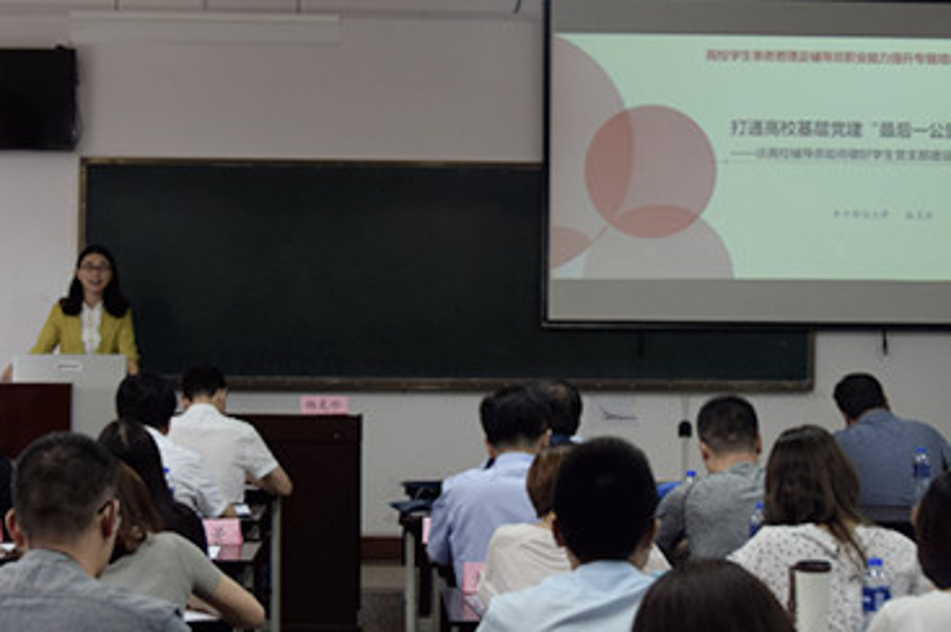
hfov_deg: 31.9
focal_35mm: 63
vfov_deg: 21.5
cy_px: 282
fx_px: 1663
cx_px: 453
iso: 400
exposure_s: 1/60
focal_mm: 22
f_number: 4
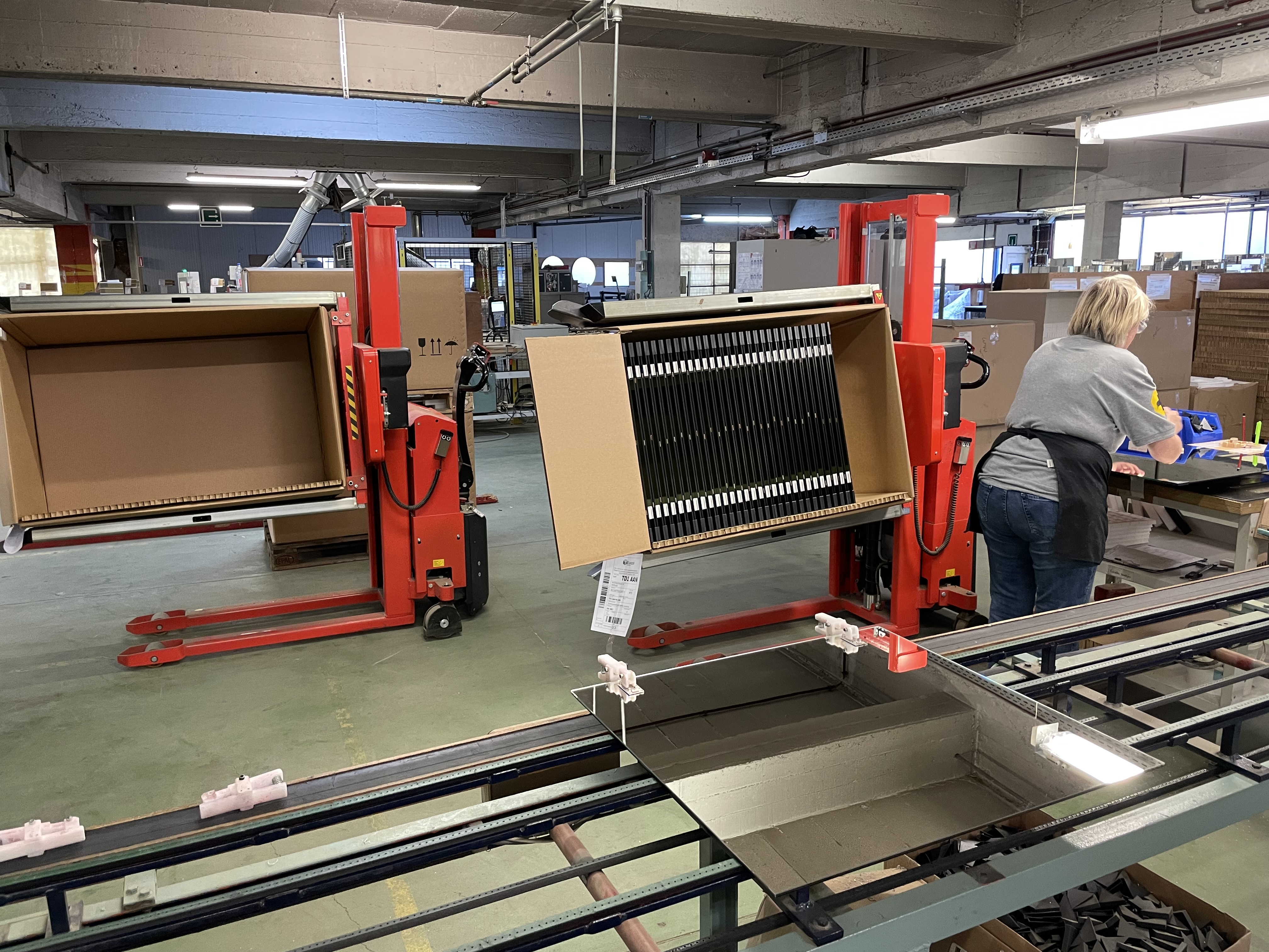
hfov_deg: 67.3
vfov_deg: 53.1
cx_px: 634
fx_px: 953
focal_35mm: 26
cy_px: 476
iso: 250
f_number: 1.6
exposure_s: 1/50
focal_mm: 4.2
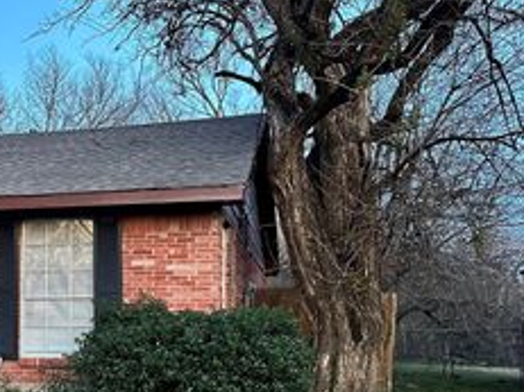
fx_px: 787
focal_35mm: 52
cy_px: 253
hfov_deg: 34.6
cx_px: 43
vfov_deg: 27.9
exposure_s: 1/60
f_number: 1.78
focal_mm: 6.86
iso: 250
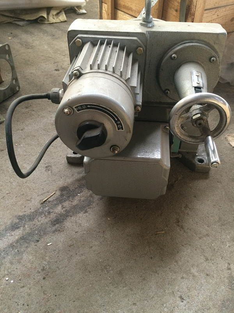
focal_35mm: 29
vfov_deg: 61.7
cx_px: 117
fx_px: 261
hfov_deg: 48.2
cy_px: 156
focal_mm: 4.15
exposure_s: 1/33
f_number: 2.2
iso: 200
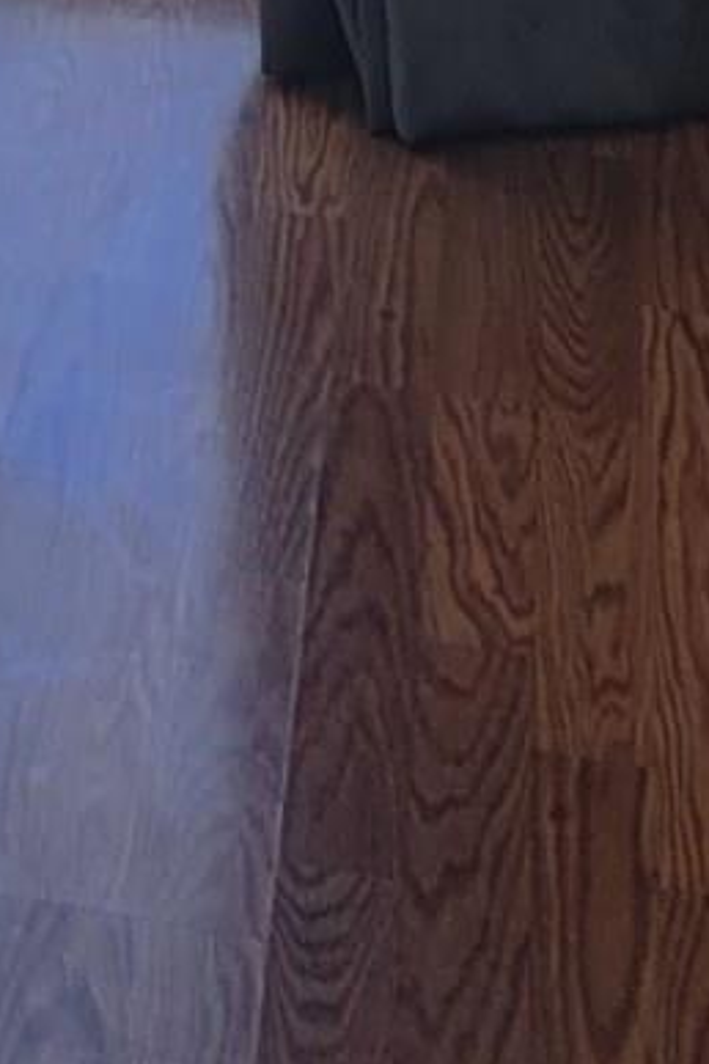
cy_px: -1124
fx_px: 4756
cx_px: -816
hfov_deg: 8.0
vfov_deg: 11.4
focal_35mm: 161
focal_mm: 5.4
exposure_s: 1/612
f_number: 1.8
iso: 40
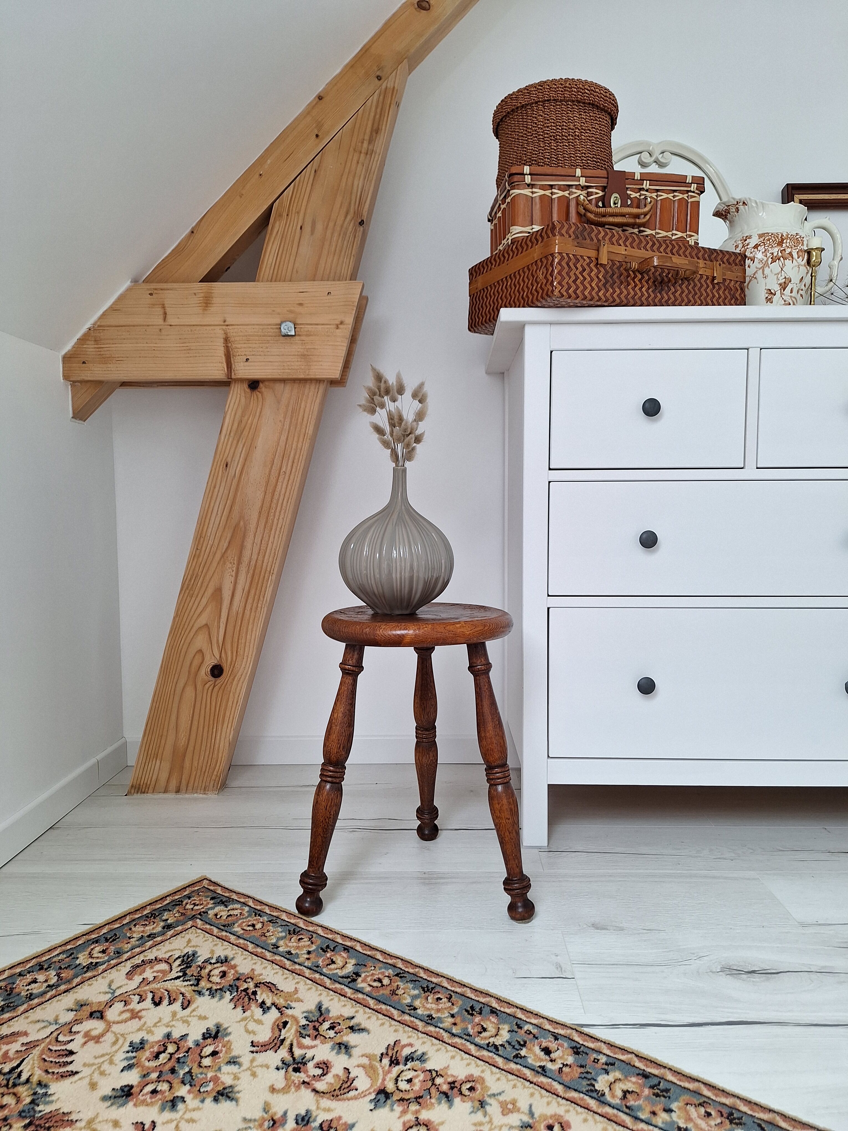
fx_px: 751
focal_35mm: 23
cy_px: 566
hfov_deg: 58.9
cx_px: 424
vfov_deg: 73.9
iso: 64
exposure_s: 1/100
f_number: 1.8
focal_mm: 5.54
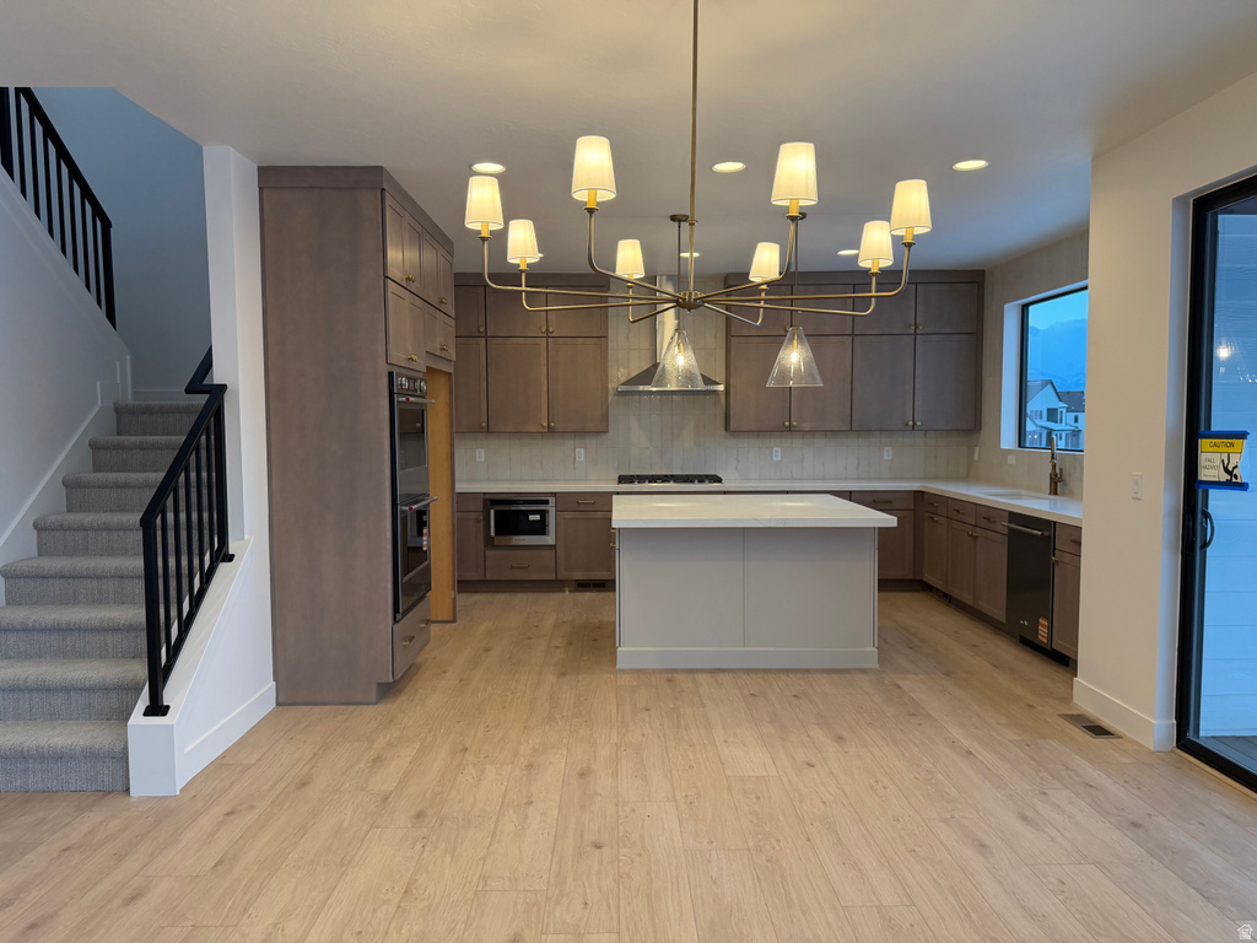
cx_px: 628
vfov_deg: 56.8
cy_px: 472
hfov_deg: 71.6
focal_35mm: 24
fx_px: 872
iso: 200
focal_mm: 6.76
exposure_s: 1/170
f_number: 1.78
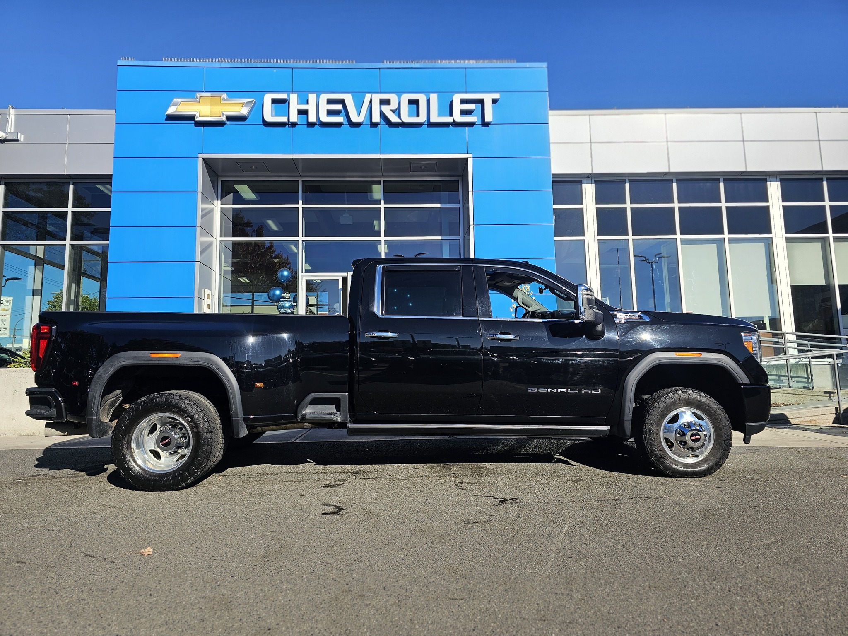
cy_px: 318
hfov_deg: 73.9
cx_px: 424
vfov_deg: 58.9
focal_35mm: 23
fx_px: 563
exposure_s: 1/701
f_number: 1.7
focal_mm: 6.3
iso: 10
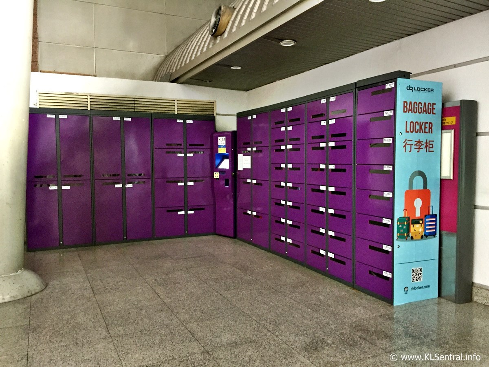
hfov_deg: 61.7
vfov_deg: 48.2
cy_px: 184
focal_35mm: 29
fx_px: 410
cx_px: 244
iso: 250
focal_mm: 4.15
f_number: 2.2
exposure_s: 1/17
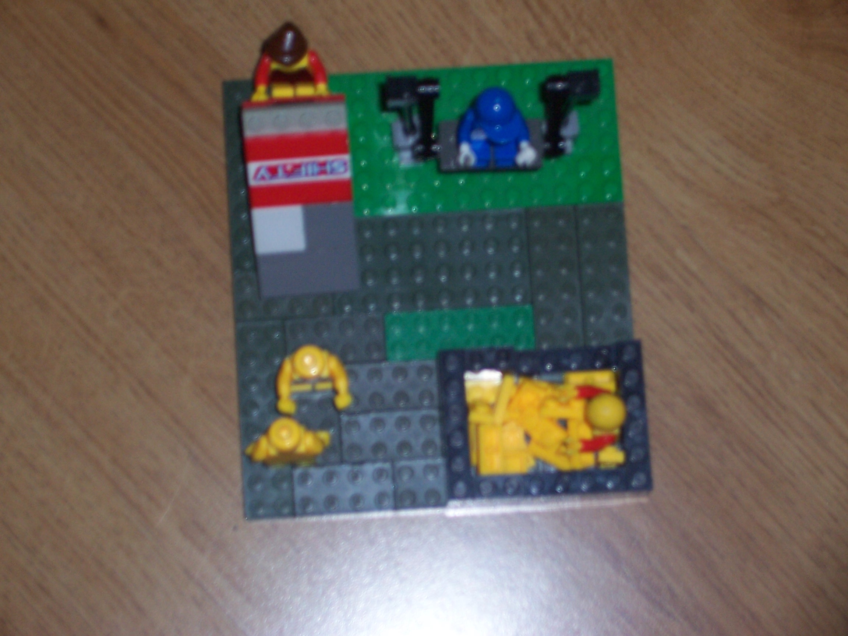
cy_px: 318
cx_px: 424
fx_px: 2499
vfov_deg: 14.5
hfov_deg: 19.3
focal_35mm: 102
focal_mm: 16.8
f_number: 4.6
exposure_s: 1/90
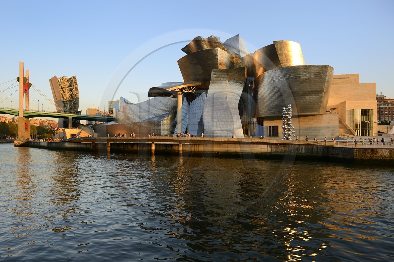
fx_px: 263
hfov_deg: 73.8
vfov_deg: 53.1
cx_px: 197
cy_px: 131
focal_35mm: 24
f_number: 6.3
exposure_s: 1/100
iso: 100
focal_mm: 24
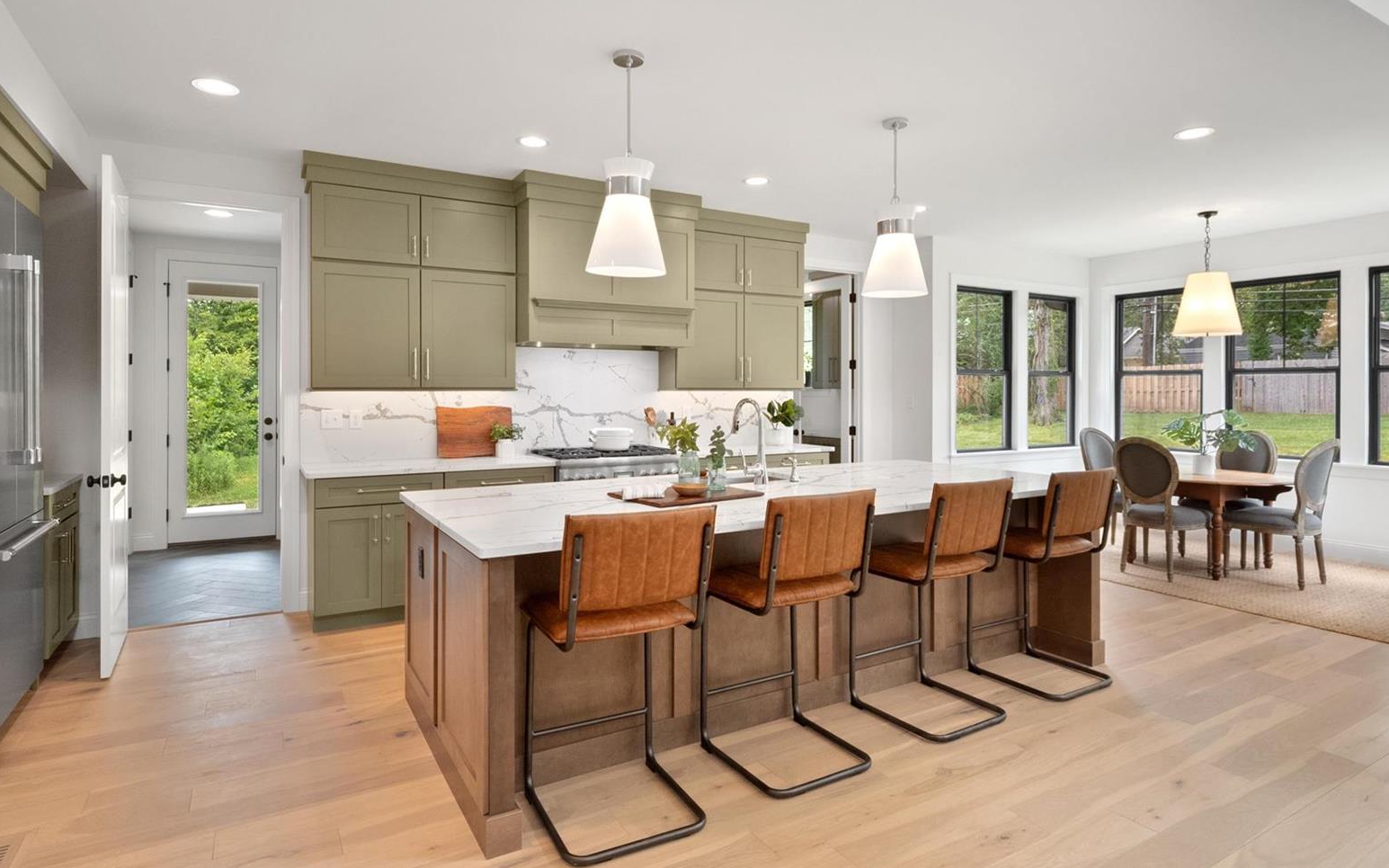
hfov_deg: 88.0
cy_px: 404
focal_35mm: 19
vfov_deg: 62.1
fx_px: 719
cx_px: 694
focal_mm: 9
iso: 400
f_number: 8
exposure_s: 1/20
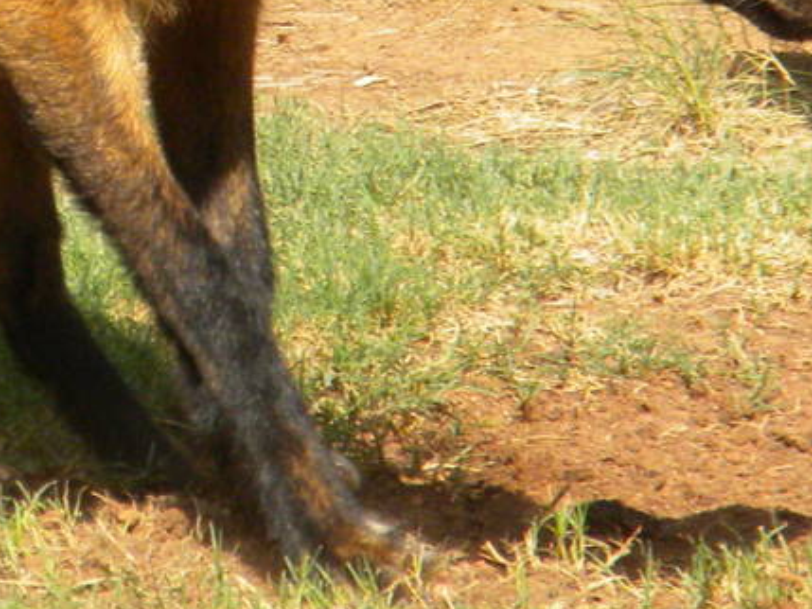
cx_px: -182
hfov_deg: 2.0
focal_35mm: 969
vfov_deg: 1.5
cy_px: -64
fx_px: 22737
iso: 127
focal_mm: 46.2
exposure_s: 1/500
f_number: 5.3
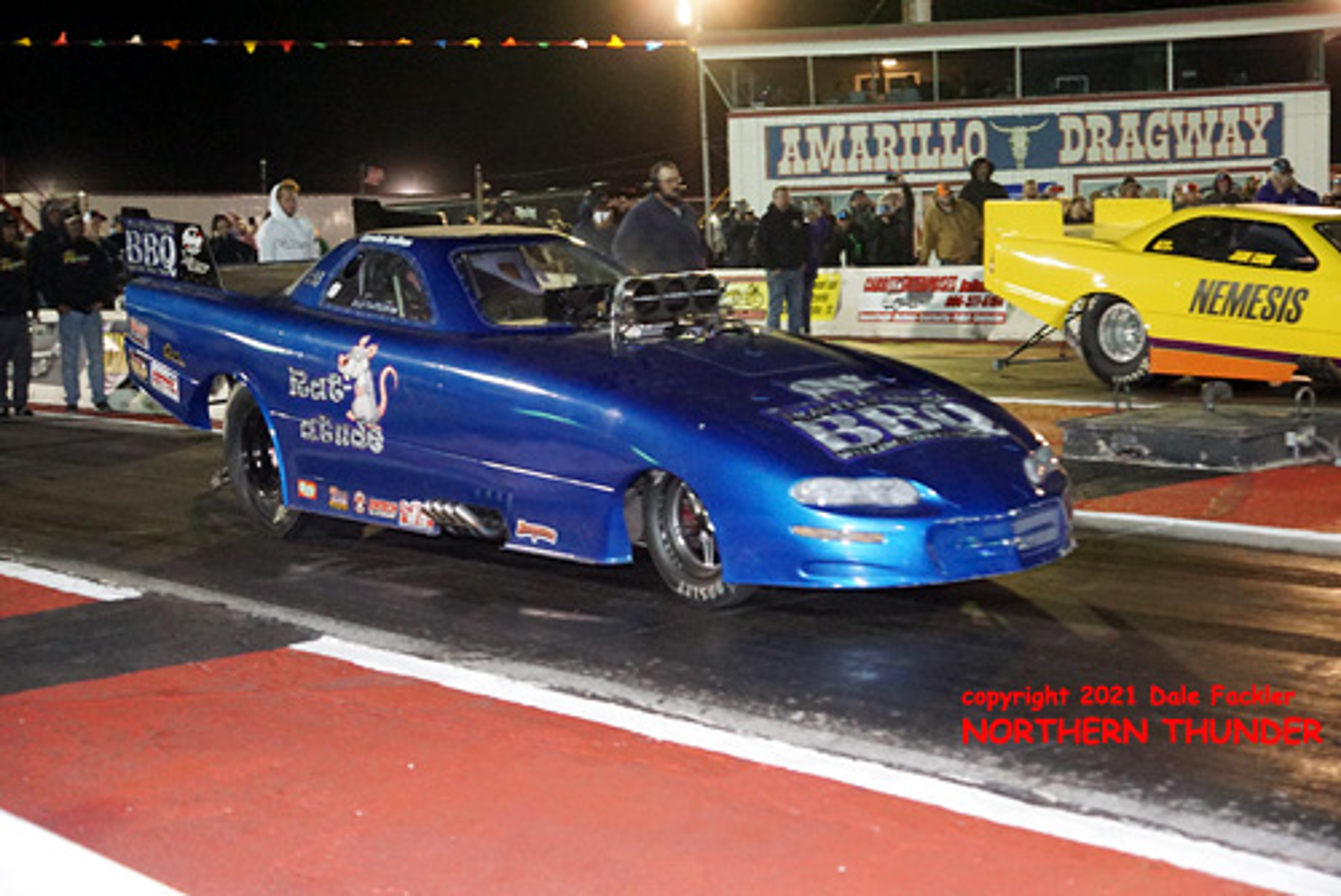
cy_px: 448
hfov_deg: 37.8
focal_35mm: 52
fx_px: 1957
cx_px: 670
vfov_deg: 25.8
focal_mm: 35
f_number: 2.8
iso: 5000
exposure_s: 1/250
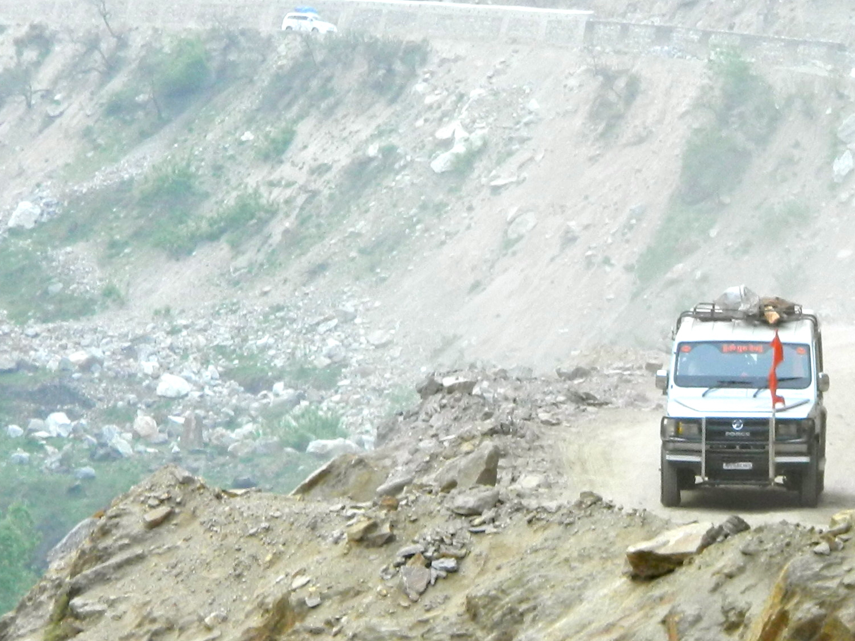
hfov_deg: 4.6
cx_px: 991
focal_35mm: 430
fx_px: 10620
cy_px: 737
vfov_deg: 3.5
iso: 80
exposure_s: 1/60
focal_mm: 27
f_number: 4.9
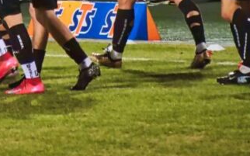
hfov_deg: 2.8
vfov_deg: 1.8
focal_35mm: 743
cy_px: -105
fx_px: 5061
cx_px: 2
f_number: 5.5
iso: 3200
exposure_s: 1/400
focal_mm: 115
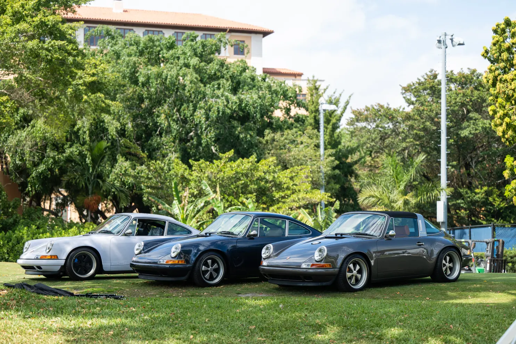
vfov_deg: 17.1
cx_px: 258
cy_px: 172
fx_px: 1147
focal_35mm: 80
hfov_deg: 25.4
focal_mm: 80
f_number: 2.8
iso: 64
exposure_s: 1/500
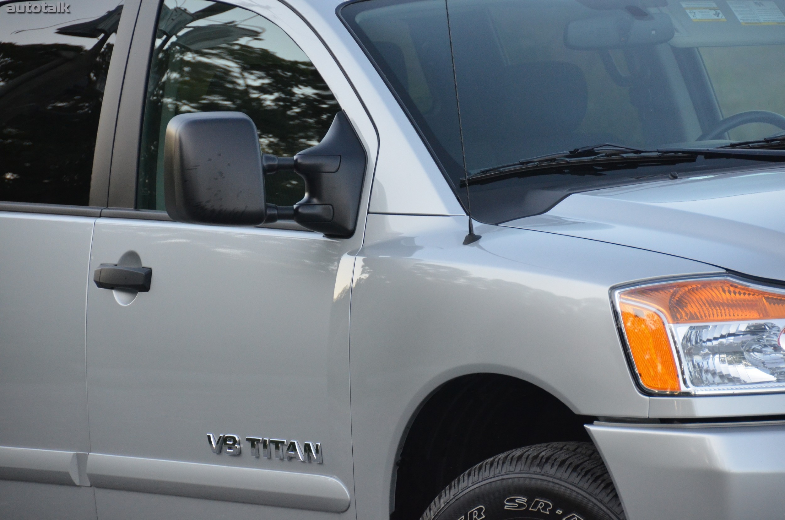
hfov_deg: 9.2
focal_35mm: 225
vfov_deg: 6.1
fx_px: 4896
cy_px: 260
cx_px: 392
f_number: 5.6
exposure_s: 1/500
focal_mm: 150
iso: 1600
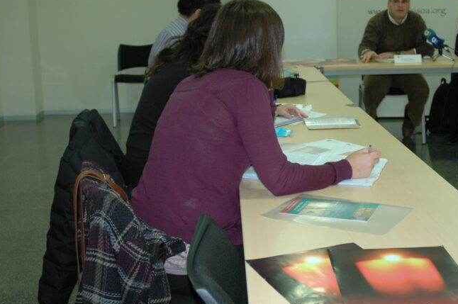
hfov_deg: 35.4
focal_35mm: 56
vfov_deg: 24.1
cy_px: 108
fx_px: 708
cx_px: 313
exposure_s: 1/60
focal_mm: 25
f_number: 3.8
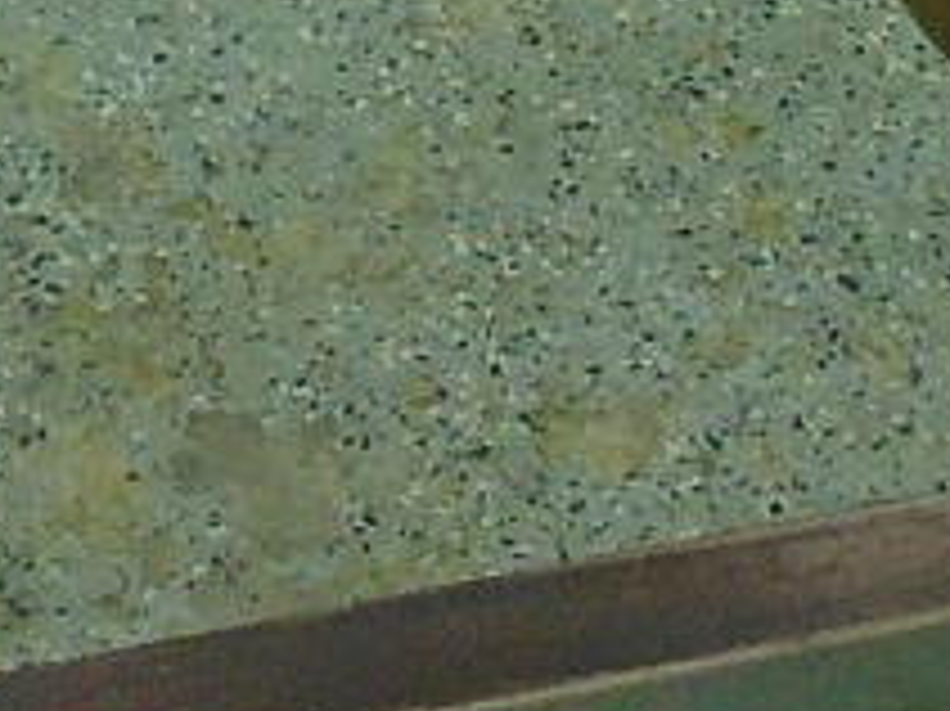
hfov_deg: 10.7
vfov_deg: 7.6
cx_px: 504
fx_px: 5074
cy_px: -799
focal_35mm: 185
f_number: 3.2
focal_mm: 4.6
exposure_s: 1/60
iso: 250
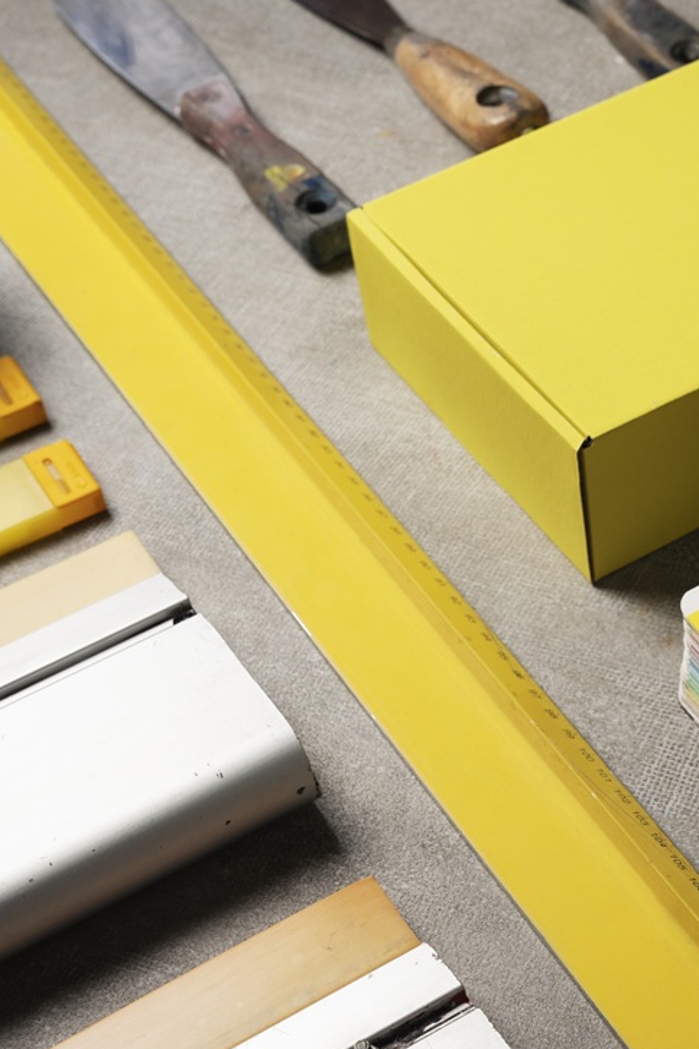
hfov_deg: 17.4
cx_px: 608
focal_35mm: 77
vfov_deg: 26.1
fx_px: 2257
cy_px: 568
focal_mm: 46.9
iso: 400
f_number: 9
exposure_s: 1/160
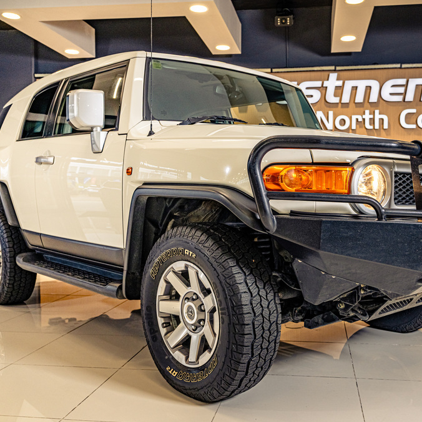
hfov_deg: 45.7
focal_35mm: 36
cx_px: 259
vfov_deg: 46.0
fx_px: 497
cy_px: 211
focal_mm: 28
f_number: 4.5
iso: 500
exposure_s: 1/200
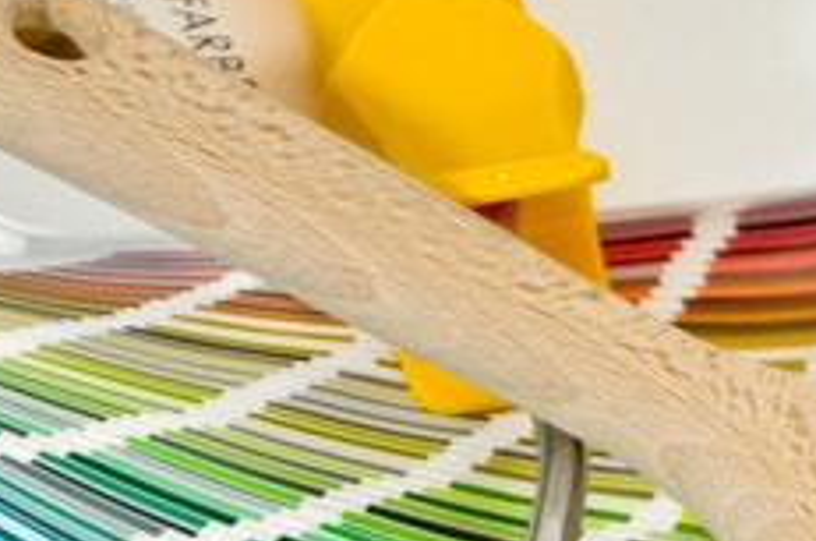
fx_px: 10812
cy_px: 857
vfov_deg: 2.9
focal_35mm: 478
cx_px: 1132
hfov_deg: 4.3
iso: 320
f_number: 5.6
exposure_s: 1/30
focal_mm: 92
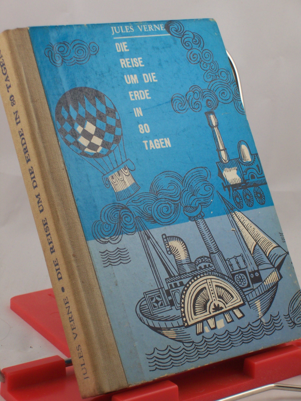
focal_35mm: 102
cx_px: 150
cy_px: 200
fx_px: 1183
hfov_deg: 14.5
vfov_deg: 19.3
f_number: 4.6
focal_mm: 16.8
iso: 125
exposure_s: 1/100
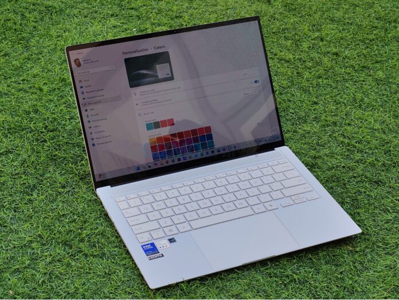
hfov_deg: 26.7
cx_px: 200
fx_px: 842
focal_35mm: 73
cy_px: 150
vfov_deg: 20.2
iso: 80
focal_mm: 13.85
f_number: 2.65
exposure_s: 1/480
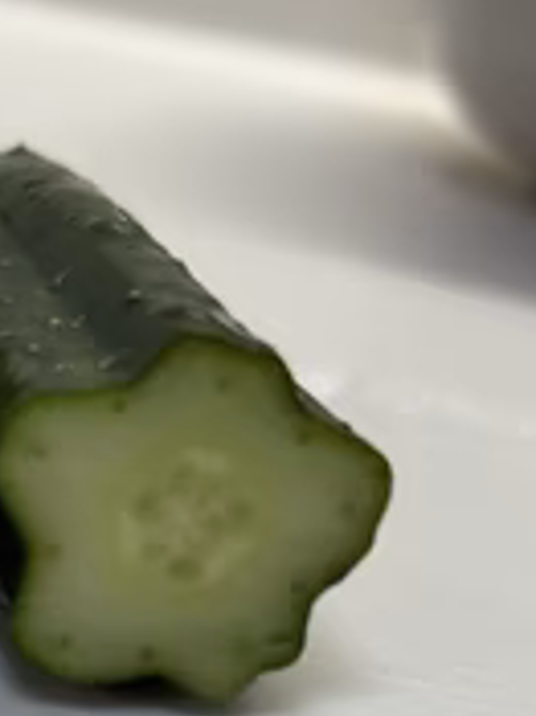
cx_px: -12
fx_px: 2274
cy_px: 642
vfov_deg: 17.6
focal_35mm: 110
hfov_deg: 13.2
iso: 64
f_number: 1.78
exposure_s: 1/120
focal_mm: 6.76
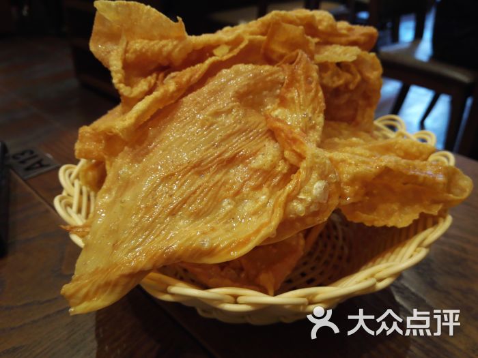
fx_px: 400
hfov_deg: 61.7
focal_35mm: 29
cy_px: 179
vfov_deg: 48.2
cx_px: 239
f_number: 2
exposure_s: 1/33.3
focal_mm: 3.8
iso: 160
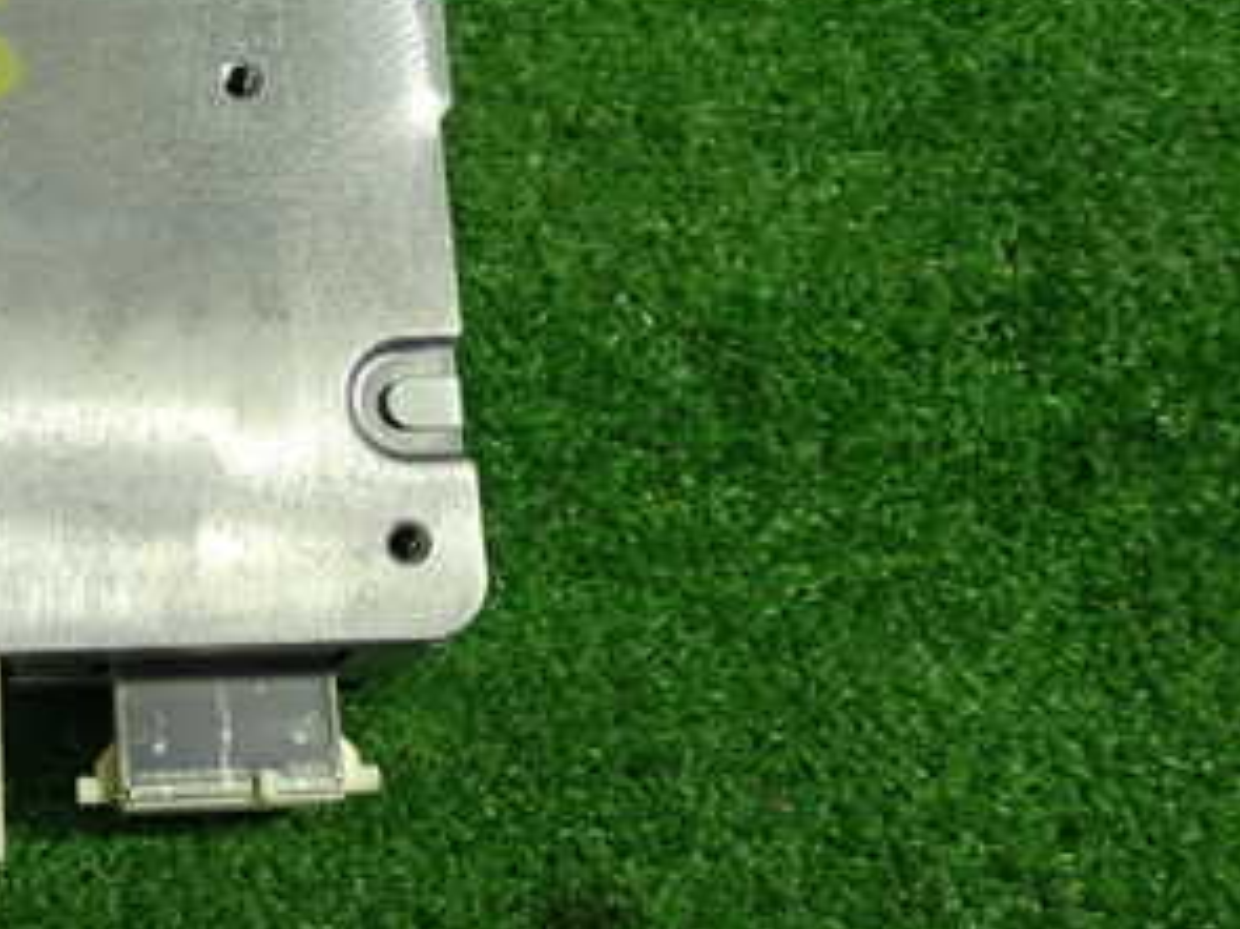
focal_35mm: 61
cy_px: 177
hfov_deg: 29.5
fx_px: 2184
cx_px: -8
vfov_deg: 23.6
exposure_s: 1/50
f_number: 2.3
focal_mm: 5.4
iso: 200
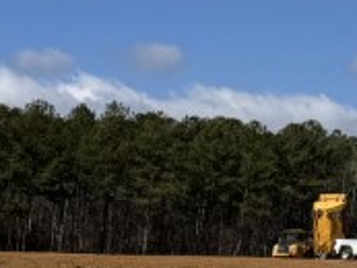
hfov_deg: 13.4
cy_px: 664
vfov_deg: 9.3
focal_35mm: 142
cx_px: -95
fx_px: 1465
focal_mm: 6.76
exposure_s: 1/7092
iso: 80
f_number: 1.78
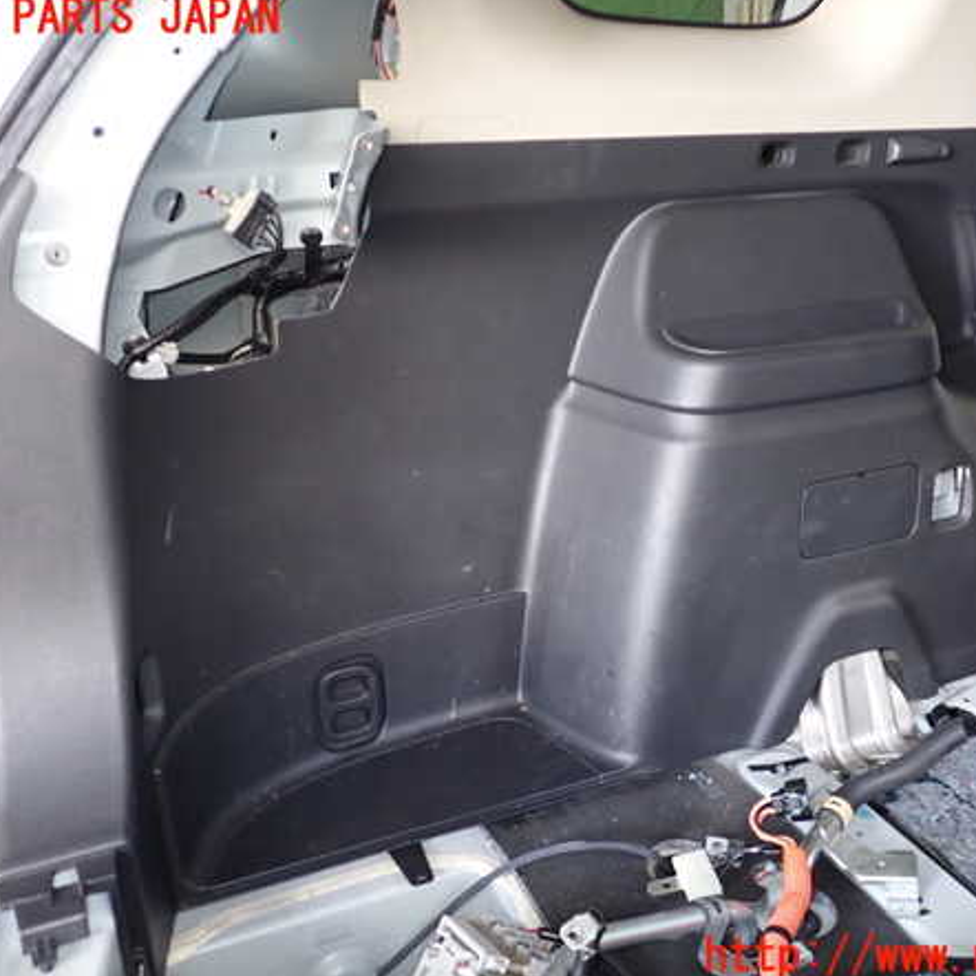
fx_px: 1148
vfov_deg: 46.0
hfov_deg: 46.0
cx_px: 541
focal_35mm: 36
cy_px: 488
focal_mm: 5.4
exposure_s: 1/30
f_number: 2.3
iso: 250
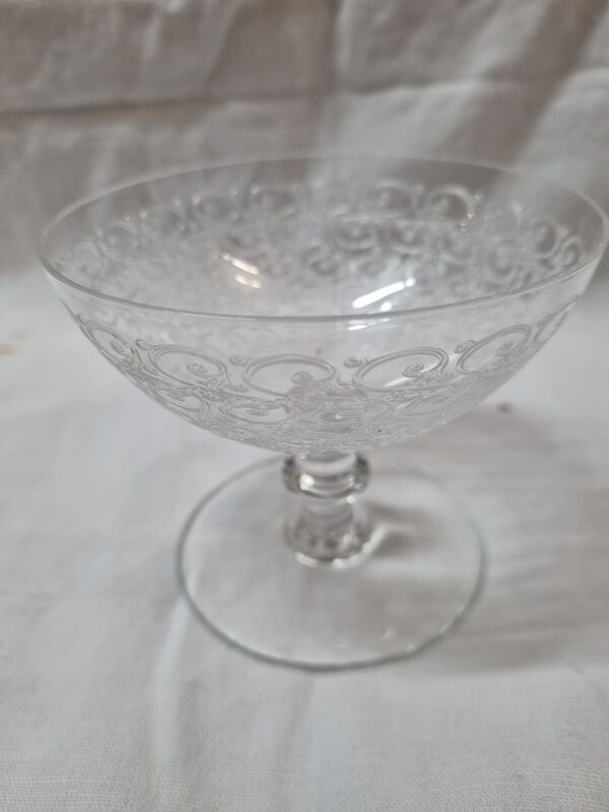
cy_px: 406
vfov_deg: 67.3
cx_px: 304
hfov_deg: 53.1
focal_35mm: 26
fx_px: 610
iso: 250
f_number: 1.8
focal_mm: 5.4
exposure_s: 1/100
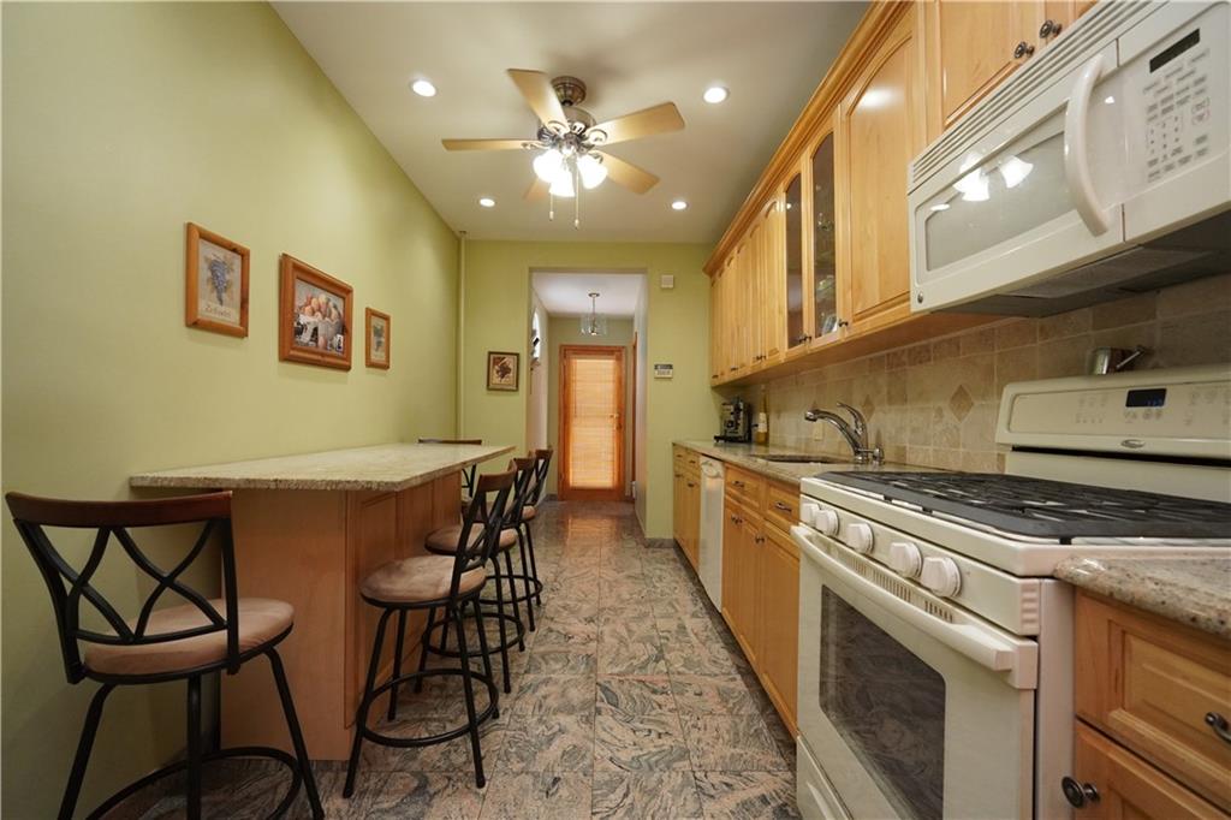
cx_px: 616
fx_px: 513
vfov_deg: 77.3
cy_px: 410
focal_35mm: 15
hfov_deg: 100.4
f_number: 4.5
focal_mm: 10
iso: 2000
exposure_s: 1/125
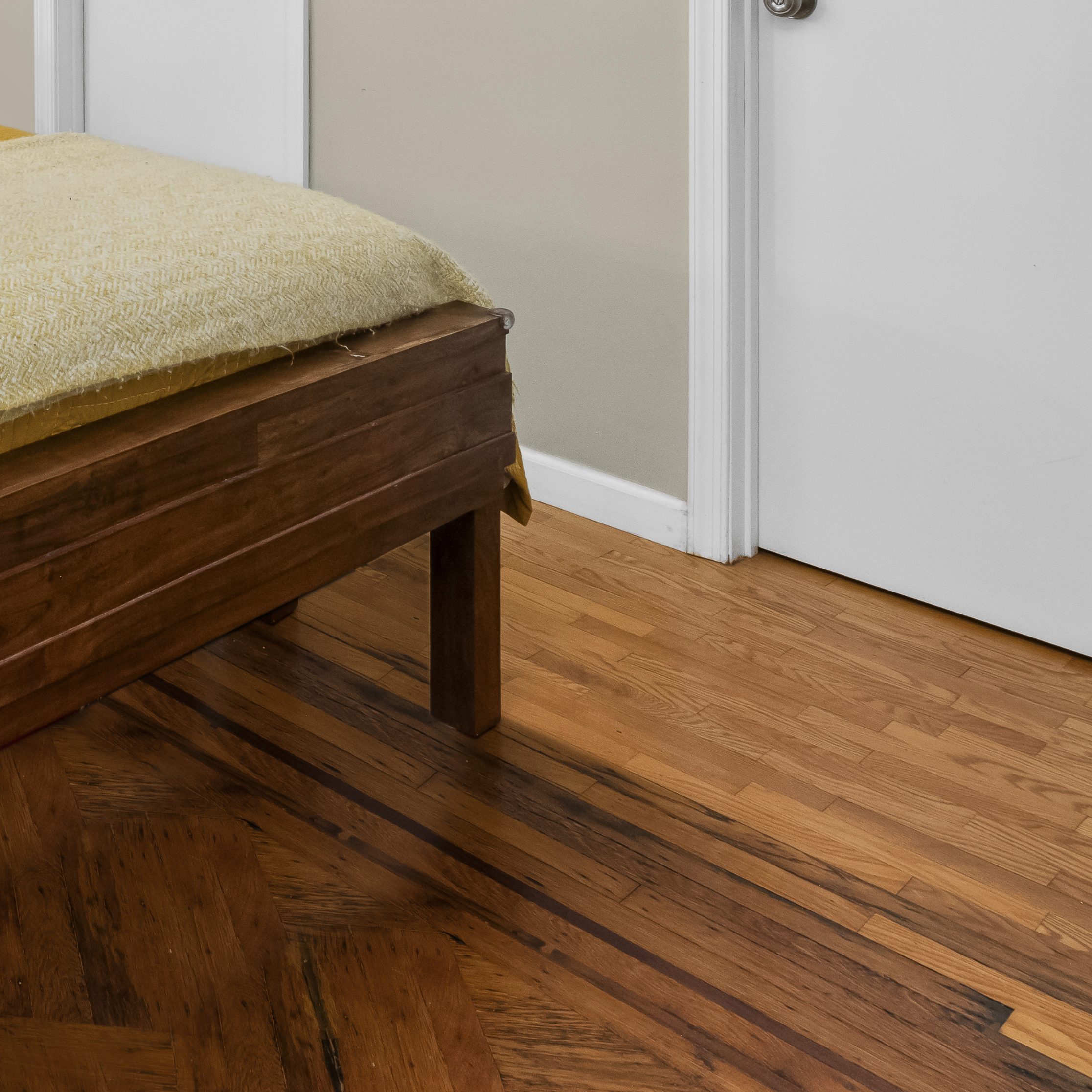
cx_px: -192
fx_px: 1570
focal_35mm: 44
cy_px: -129
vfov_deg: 33.2
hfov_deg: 32.3
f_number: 11
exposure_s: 3
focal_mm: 14
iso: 400
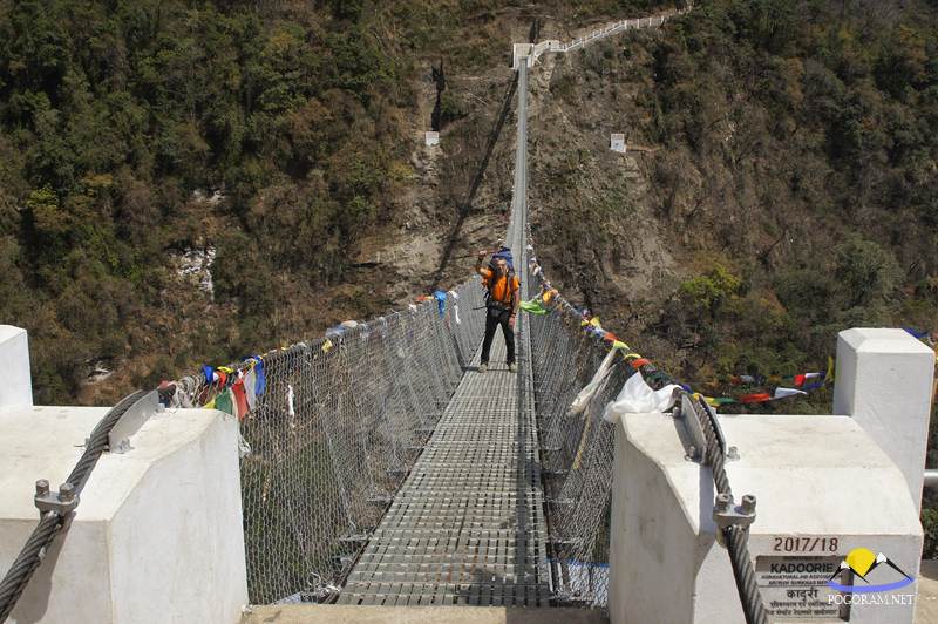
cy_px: 312
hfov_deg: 46.4
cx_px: 469
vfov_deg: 31.8
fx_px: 1093
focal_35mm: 42
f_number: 9
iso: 100
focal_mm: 28
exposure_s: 1/80
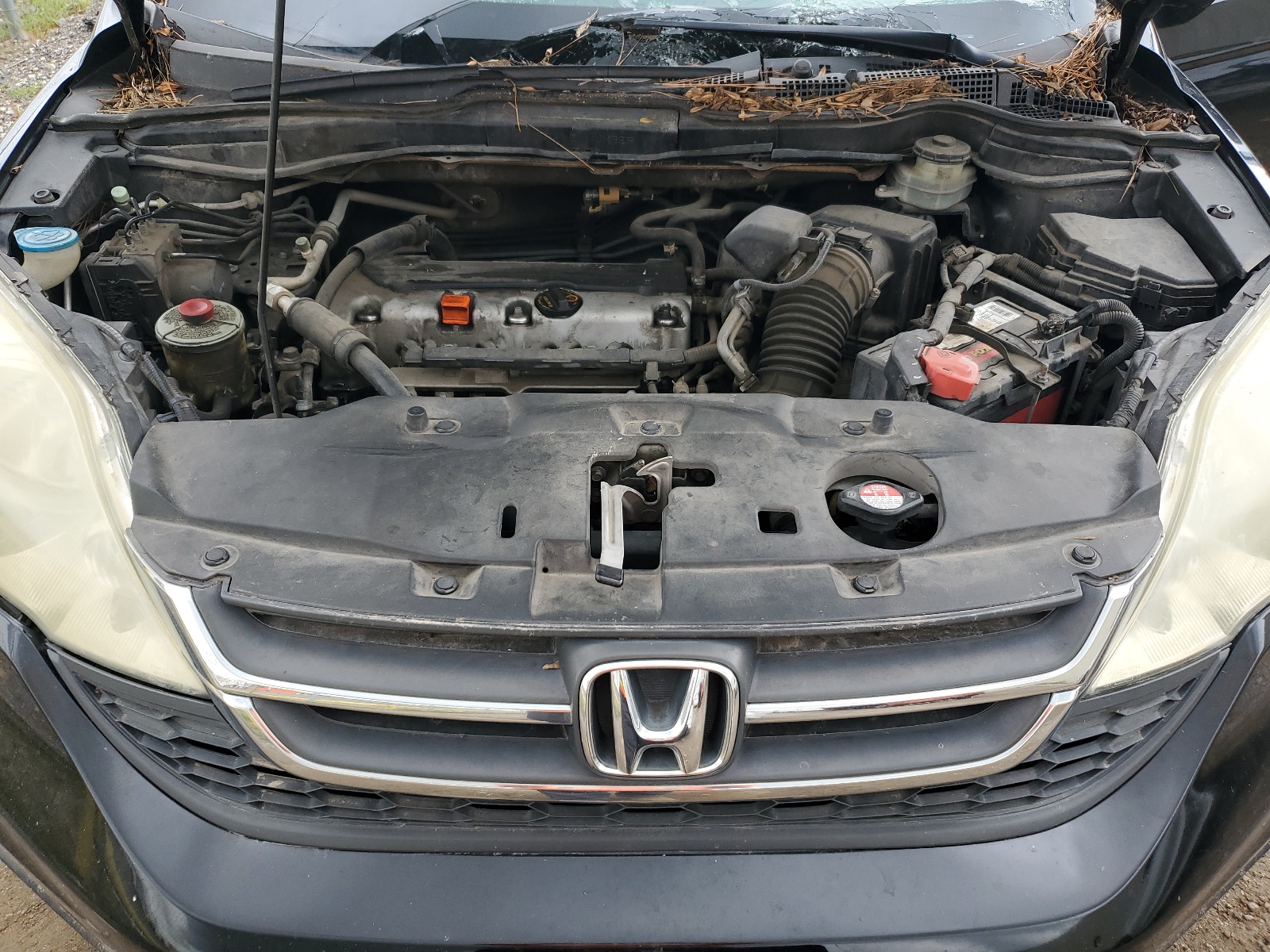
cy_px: 476
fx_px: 954
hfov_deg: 67.3
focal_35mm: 26
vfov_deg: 53.1
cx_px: 635
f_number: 1.5
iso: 50
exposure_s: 1/333
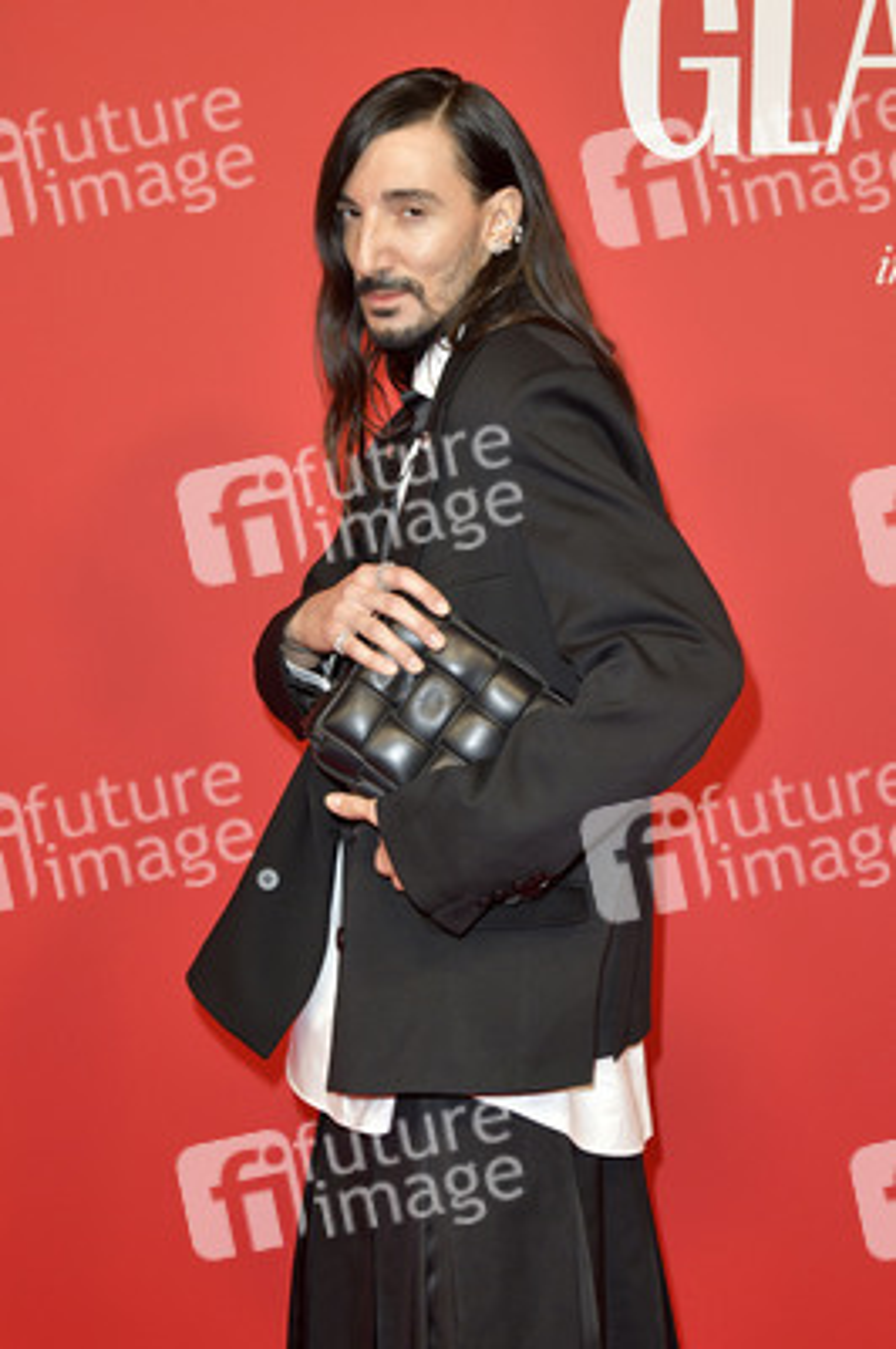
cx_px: 448
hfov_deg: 28.0
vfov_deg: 41.1
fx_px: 1795
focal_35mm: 48
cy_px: 674
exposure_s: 1/250
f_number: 6.3
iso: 1250
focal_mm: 48
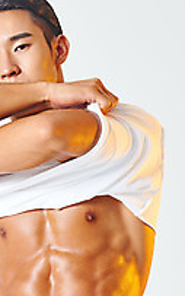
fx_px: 3233
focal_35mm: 401
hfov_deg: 3.3
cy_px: 227
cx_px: 42
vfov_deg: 5.2
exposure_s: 1/125
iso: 100
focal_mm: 200
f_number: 11
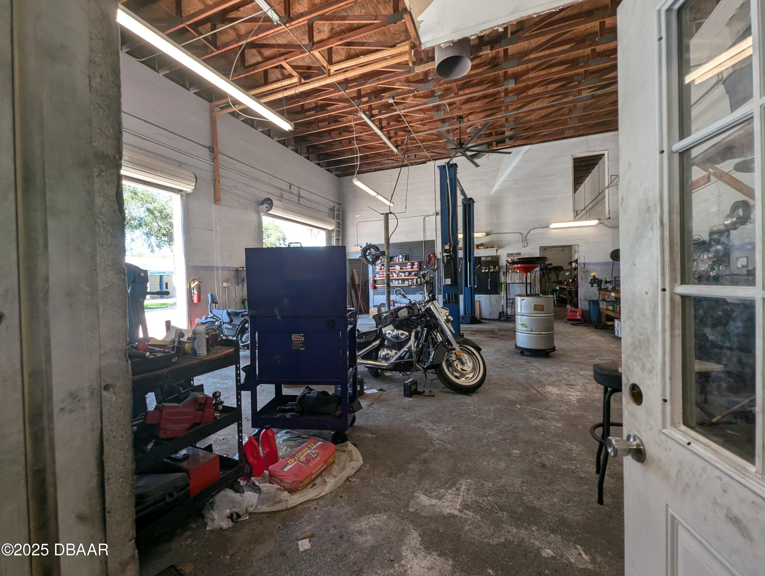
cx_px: 382
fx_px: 288
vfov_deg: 90.0
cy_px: 288
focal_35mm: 13
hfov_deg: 106.1
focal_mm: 1.95
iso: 73
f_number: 2.2
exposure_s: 1/120
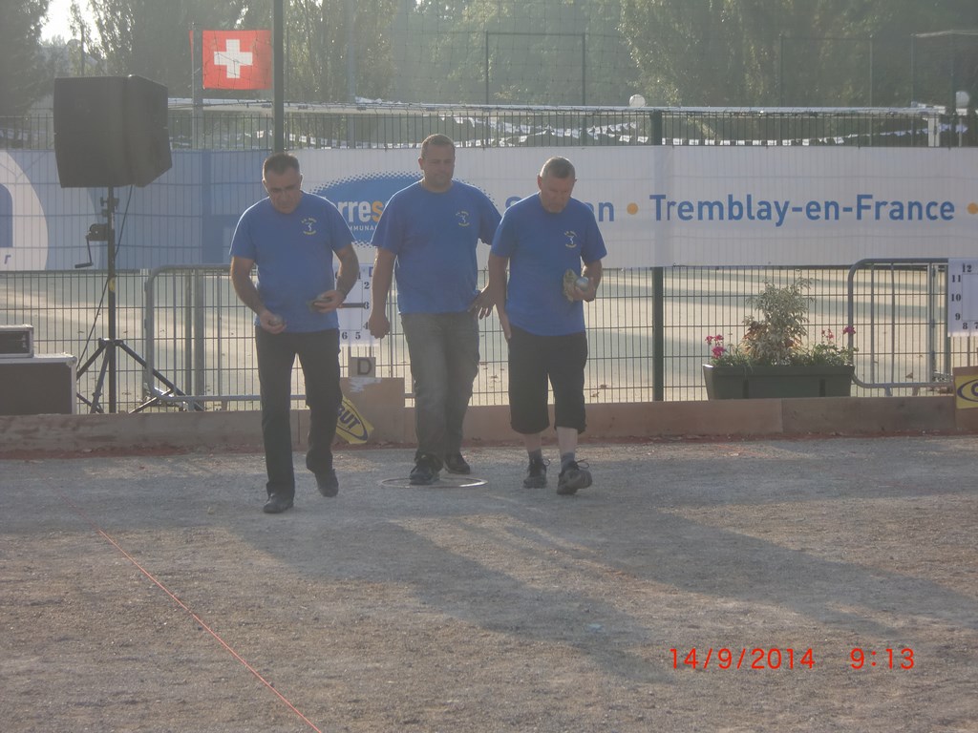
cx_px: 489
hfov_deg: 18.2
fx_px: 3051
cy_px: 366
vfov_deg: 13.7
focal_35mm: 108
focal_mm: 18.9
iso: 64
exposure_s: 1/250
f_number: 5.3
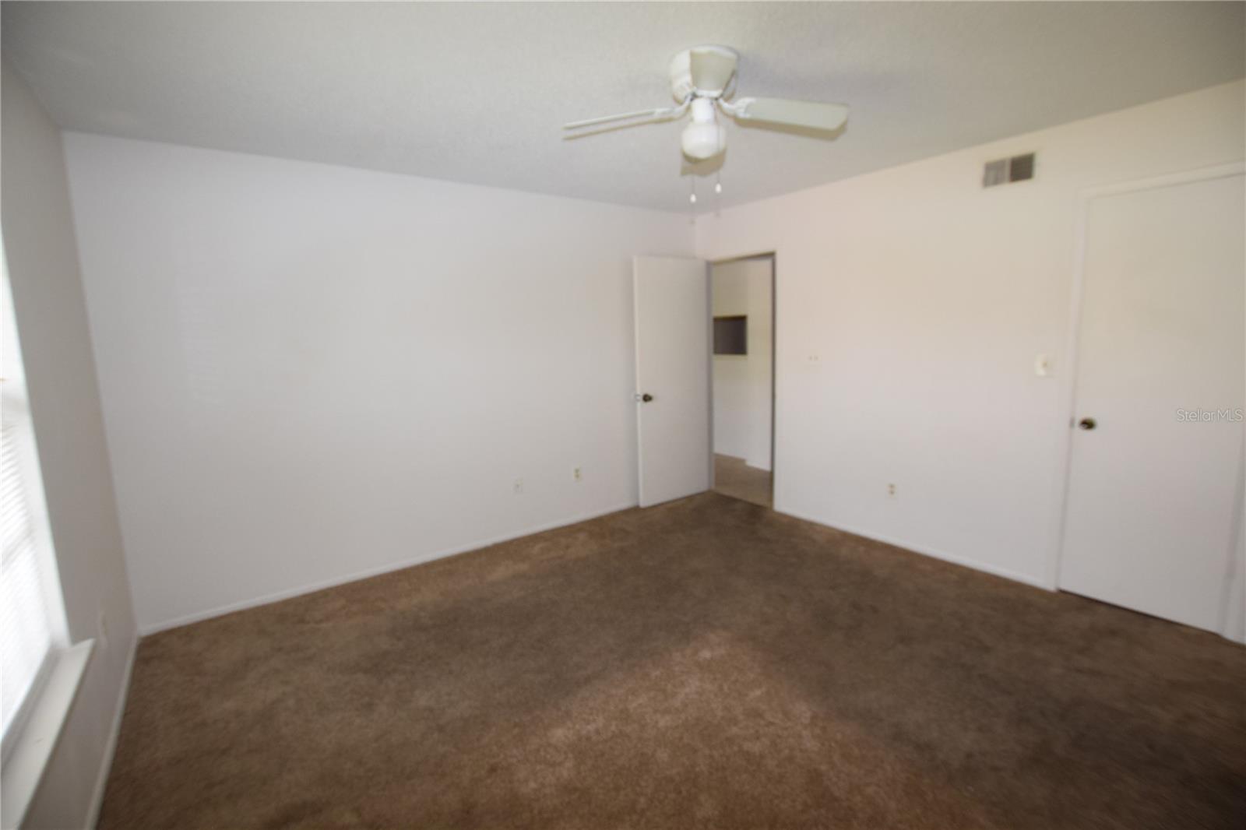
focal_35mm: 15
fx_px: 519
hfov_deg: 100.4
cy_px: 415
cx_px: 623
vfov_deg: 77.3
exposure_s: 1/80
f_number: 4.5
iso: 800
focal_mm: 10
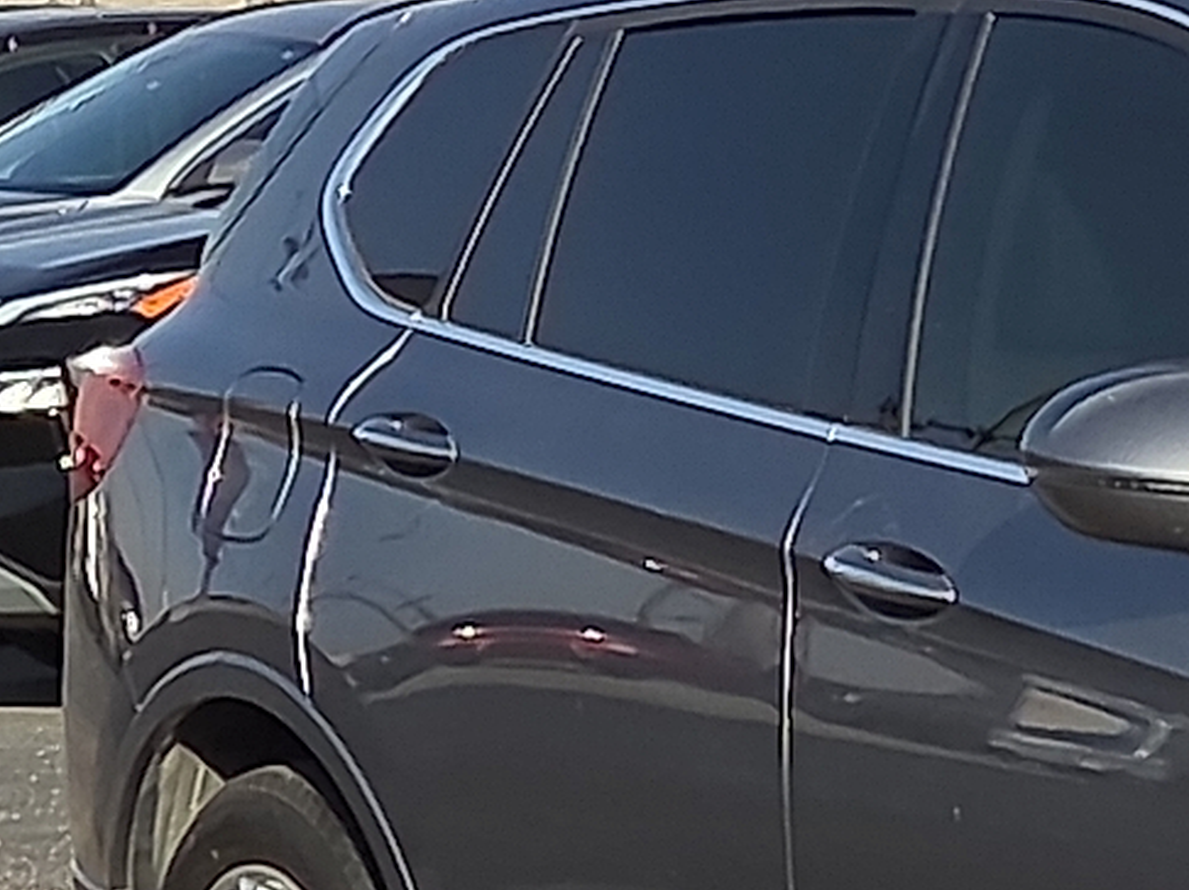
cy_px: 751
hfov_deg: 9.5
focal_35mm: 201
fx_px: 6901
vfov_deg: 7.4
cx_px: 1881
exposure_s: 1/1667
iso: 25
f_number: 1.8
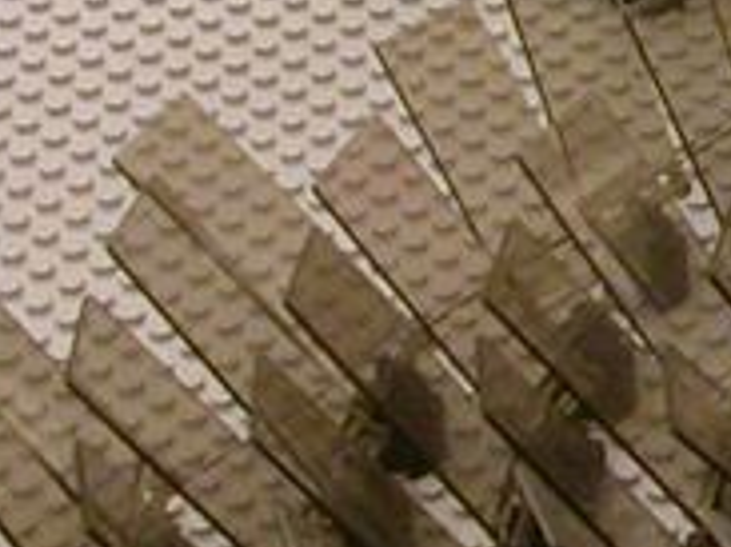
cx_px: 1546
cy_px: 148
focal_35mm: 236
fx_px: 4980
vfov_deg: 6.3
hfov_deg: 8.0
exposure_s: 1/13.6
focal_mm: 8.2
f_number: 3.2
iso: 100
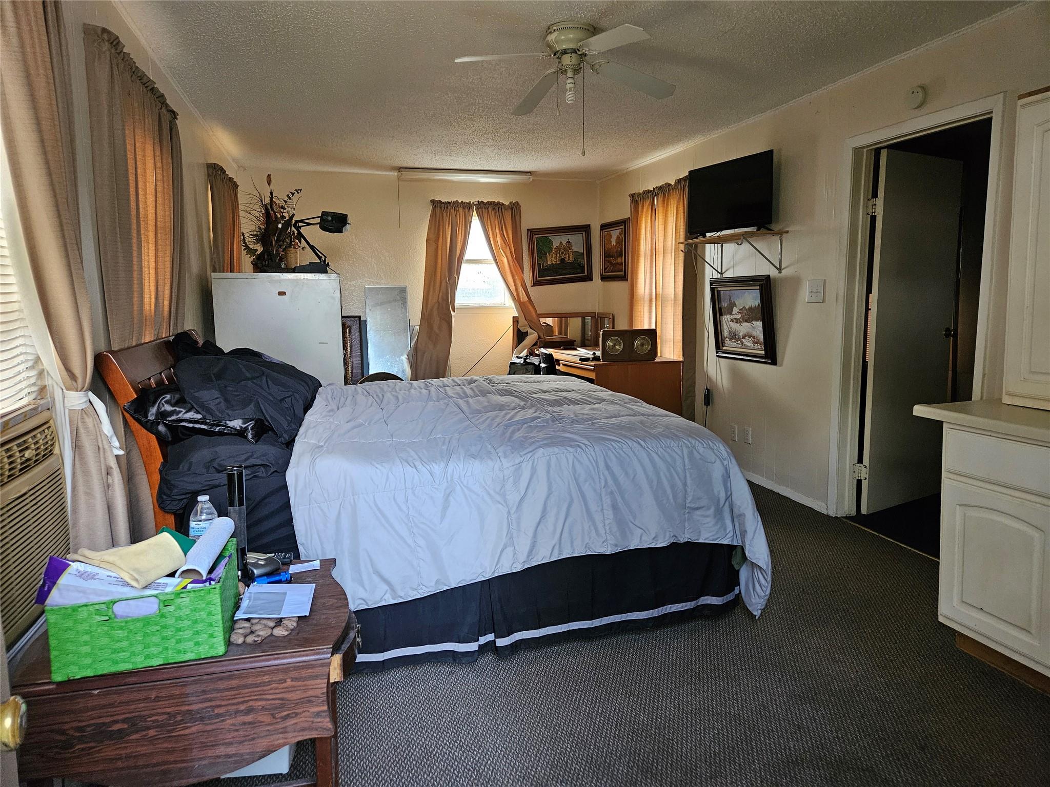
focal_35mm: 23
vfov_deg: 58.9
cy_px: 394
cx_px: 525
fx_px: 698
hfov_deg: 73.9
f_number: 1.8
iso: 1000
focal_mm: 5.4
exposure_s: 1/120
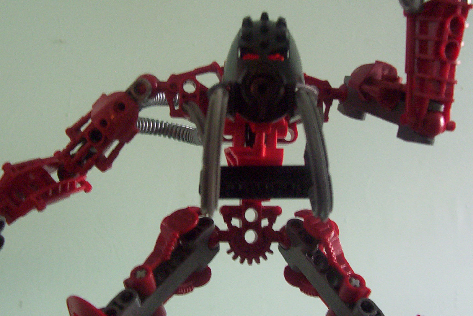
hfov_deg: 39.6
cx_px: 235
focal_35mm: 50
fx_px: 657
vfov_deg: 27.0
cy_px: 147
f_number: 2.73
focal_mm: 5.77
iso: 200
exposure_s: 1/13.1
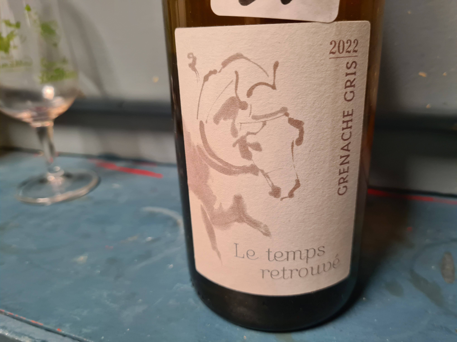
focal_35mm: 26
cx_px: 228
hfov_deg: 67.3
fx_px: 343
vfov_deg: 53.1
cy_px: 171
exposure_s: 1/50
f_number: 1.8
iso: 200
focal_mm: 5.4
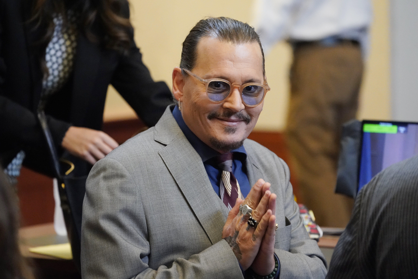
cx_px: 209
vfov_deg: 5.6
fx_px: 2833
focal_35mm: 244
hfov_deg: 8.4
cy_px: 140
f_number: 5.6
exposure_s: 1/200
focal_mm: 244
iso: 12800
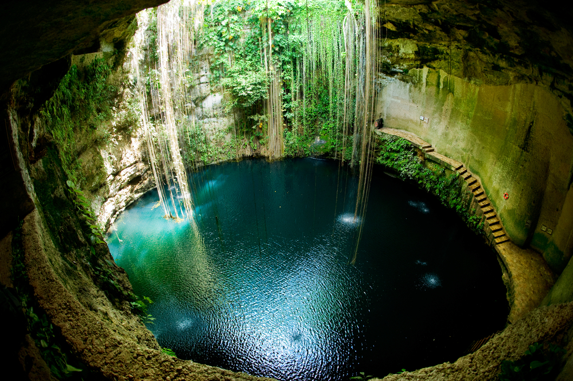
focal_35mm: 16
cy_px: 190
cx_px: 286
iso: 250
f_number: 5
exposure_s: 1/40
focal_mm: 16
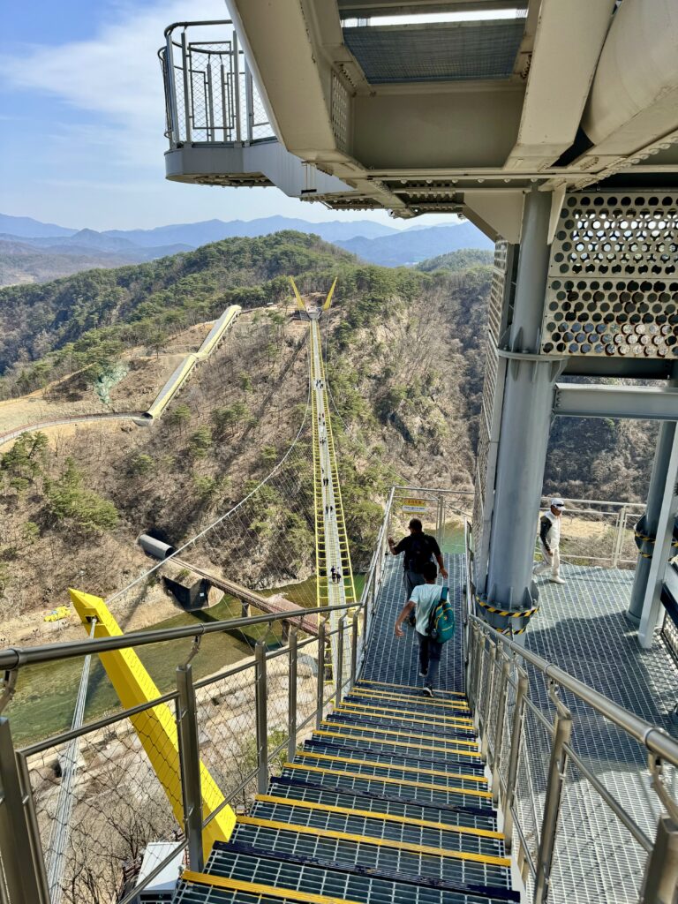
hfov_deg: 56.8
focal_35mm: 24
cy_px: 452
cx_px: 339
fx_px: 627
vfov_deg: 71.6
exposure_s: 1/2331
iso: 80
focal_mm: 6.86
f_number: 1.78
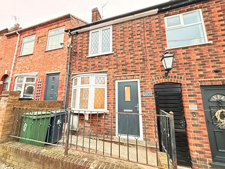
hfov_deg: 102.1
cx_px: 112
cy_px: 84
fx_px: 91
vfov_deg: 85.7
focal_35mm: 14
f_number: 2.2
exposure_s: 1/60
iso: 800
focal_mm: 2.22
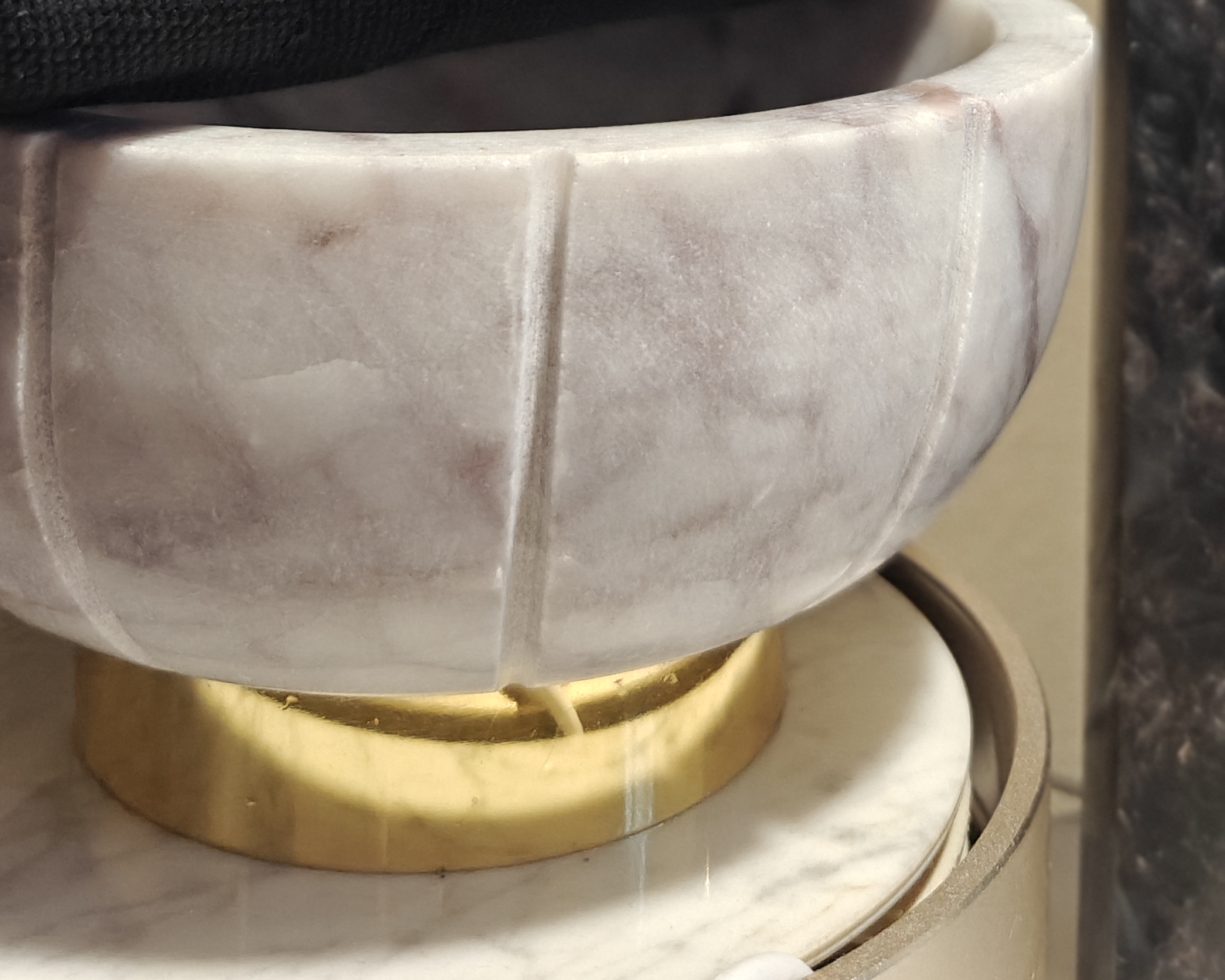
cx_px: 682
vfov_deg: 22.3
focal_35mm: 58
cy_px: -423
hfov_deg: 32.4
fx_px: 2103
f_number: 2.8
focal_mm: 6.06
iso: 200
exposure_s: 1/50
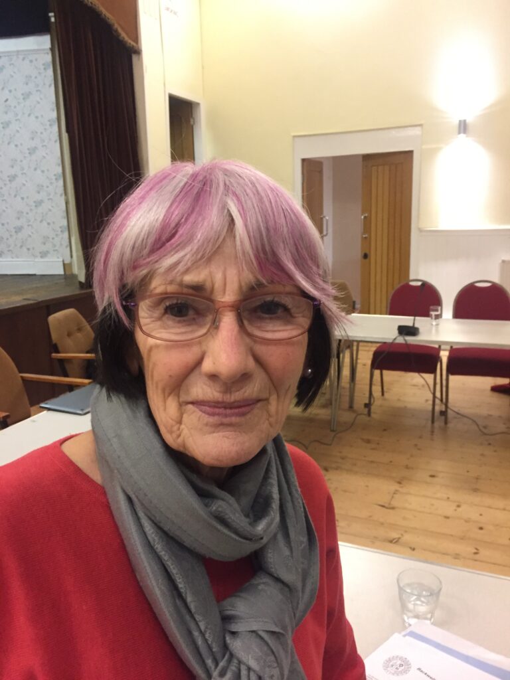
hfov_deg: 48.2
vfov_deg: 61.7
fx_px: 570
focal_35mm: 29
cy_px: 340
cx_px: 255
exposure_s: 1/33
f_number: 2.2
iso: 250
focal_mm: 4.15
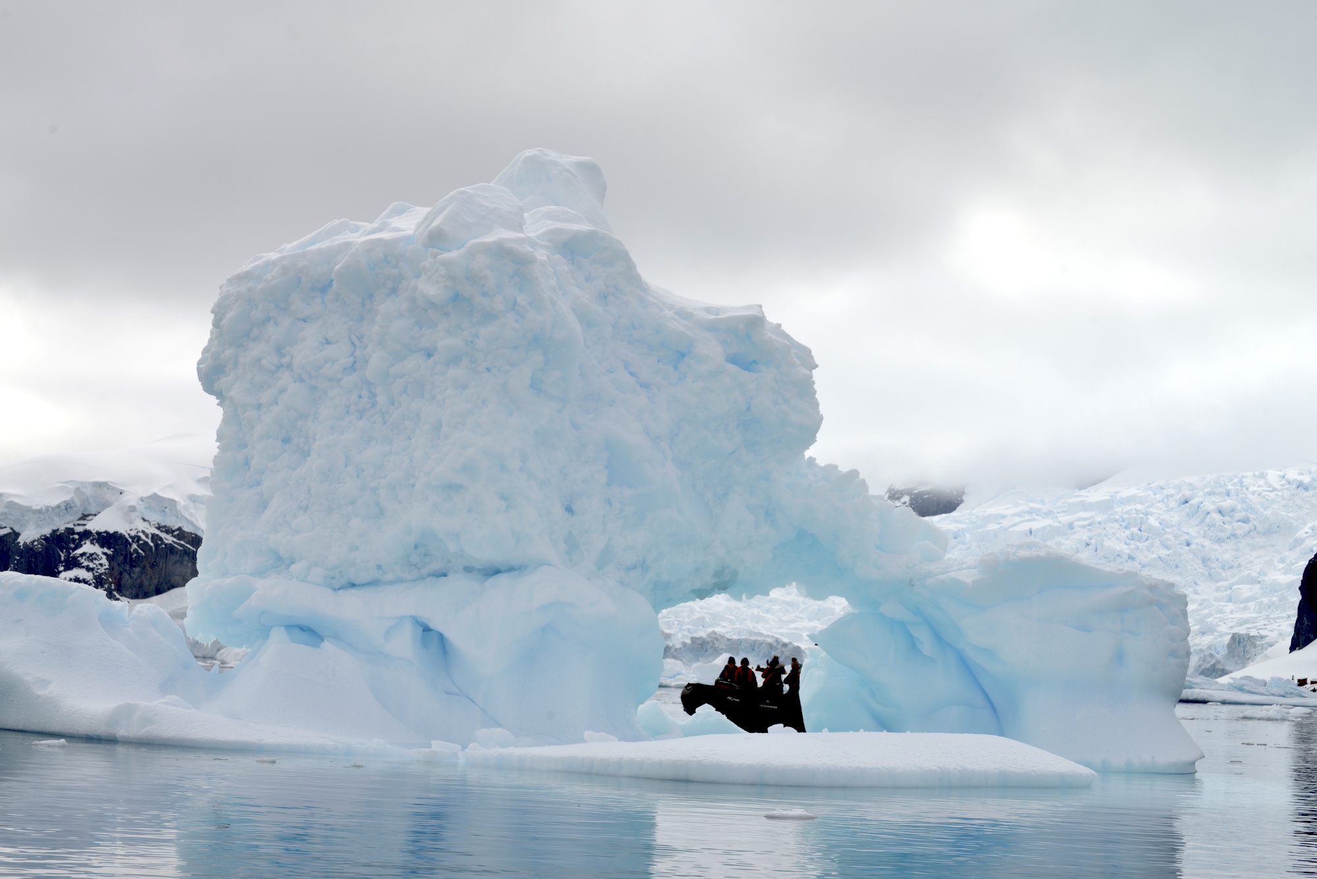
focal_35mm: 75
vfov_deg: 18.2
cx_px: 658
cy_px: 440
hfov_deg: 27.0
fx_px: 2745
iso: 100
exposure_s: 1/400
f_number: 10
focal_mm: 75
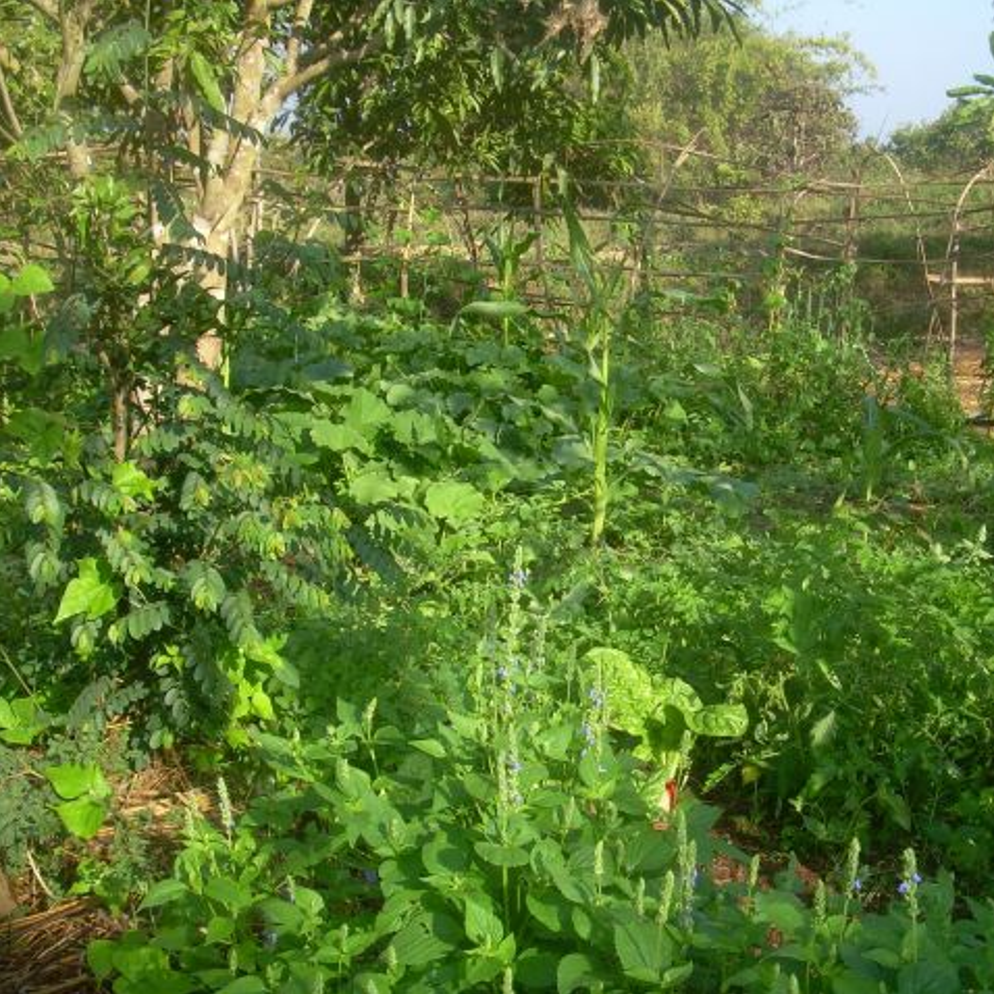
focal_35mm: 45
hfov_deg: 37.4
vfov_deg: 37.6
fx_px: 1462
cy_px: 497
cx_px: 595
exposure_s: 1/136
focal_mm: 6.3
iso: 50
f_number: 4.6
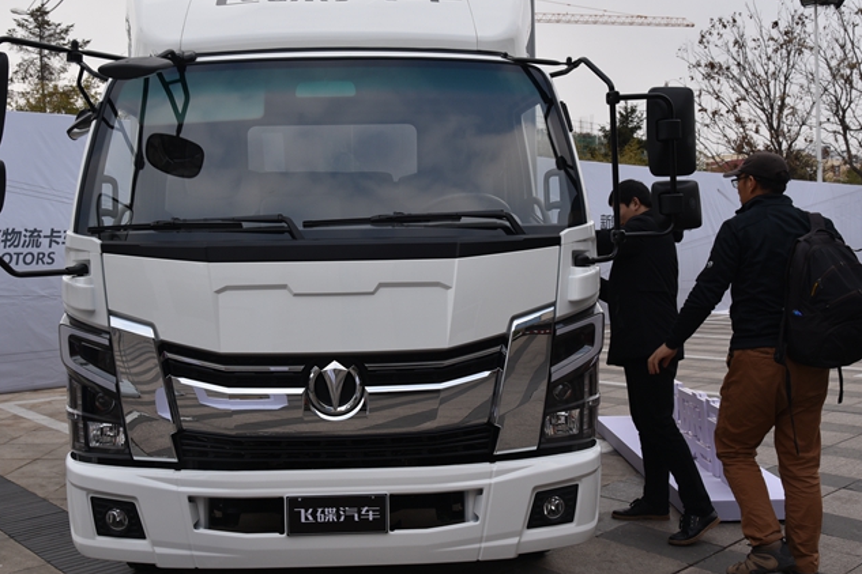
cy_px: 258
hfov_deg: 51.7
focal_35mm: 37
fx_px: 886
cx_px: 372
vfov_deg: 35.9
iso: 360
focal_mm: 28
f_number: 8
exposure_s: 1/250
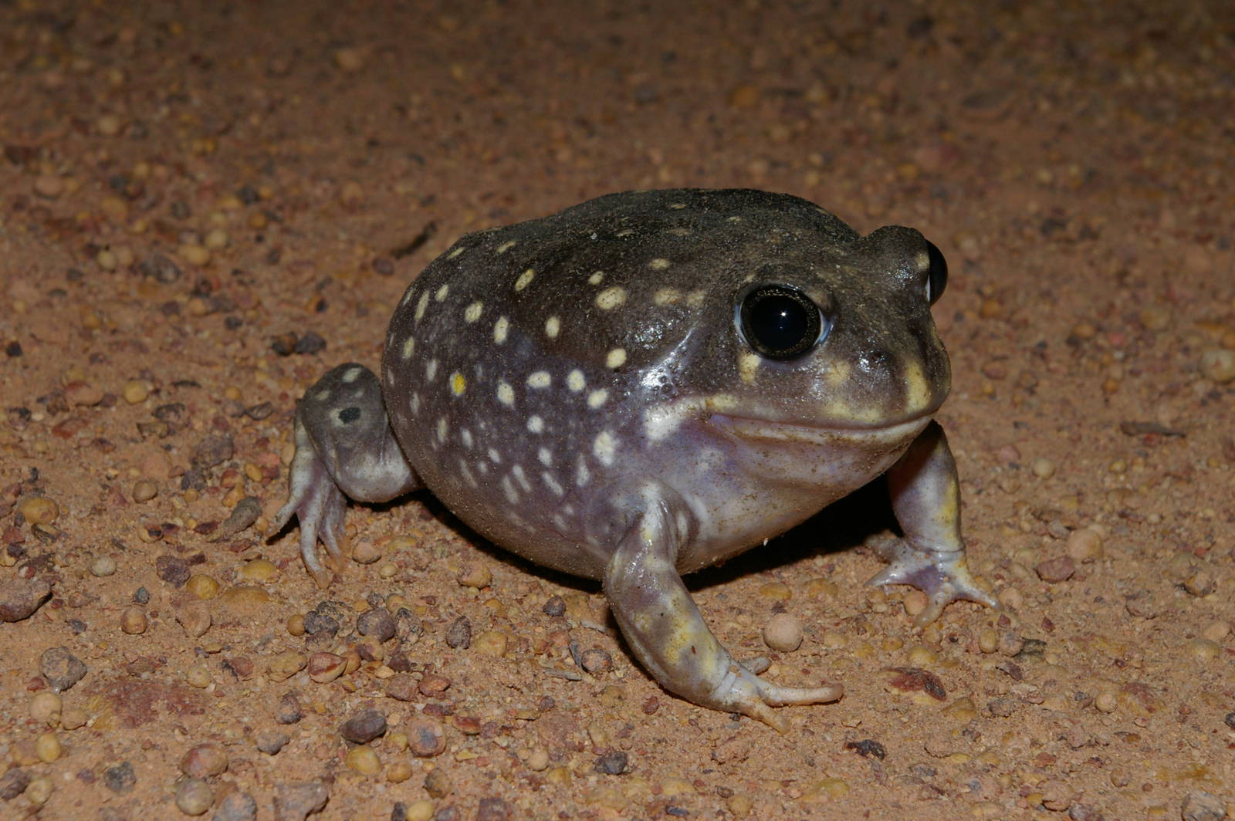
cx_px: 618
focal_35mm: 82
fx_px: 2828
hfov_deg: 24.6
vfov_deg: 16.5
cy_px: 410
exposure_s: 1/60
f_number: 16
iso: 400
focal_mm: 55
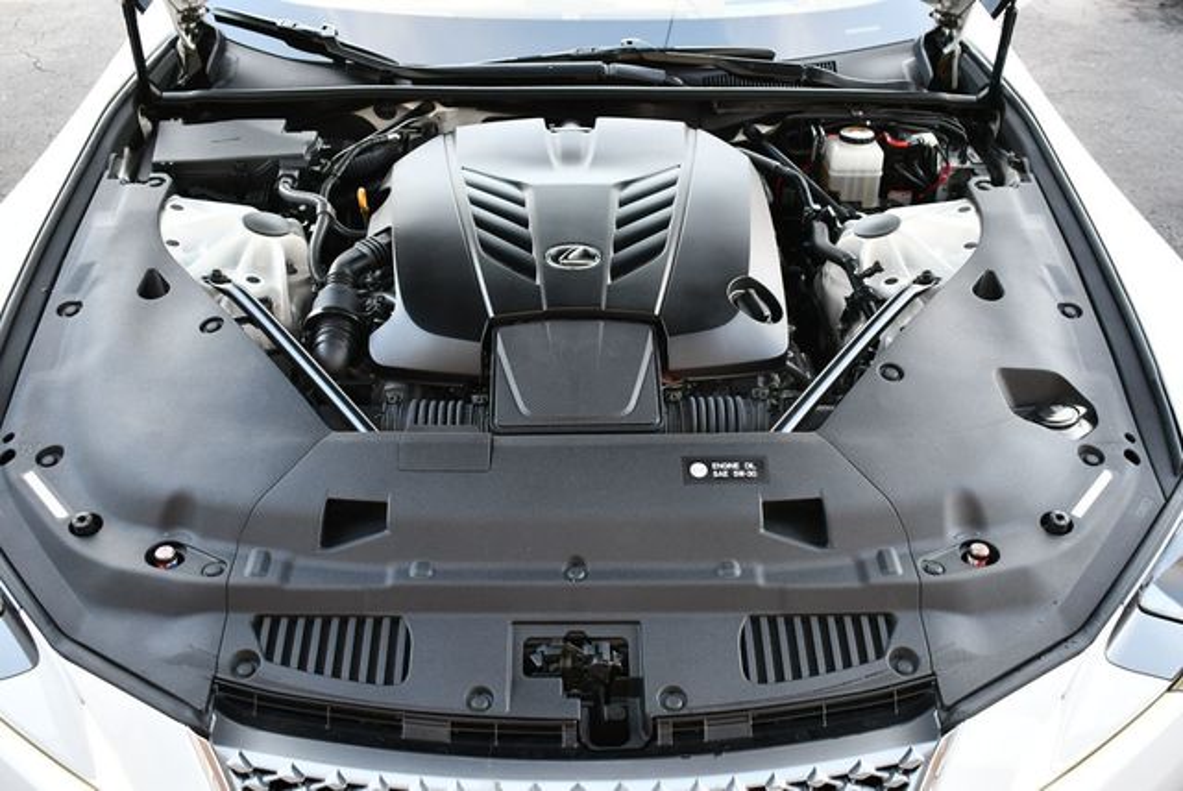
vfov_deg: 33.5
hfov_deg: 48.4
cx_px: 592
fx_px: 1316
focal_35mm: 40
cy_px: 396
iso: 640
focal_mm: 20
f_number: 3.5
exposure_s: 1/250
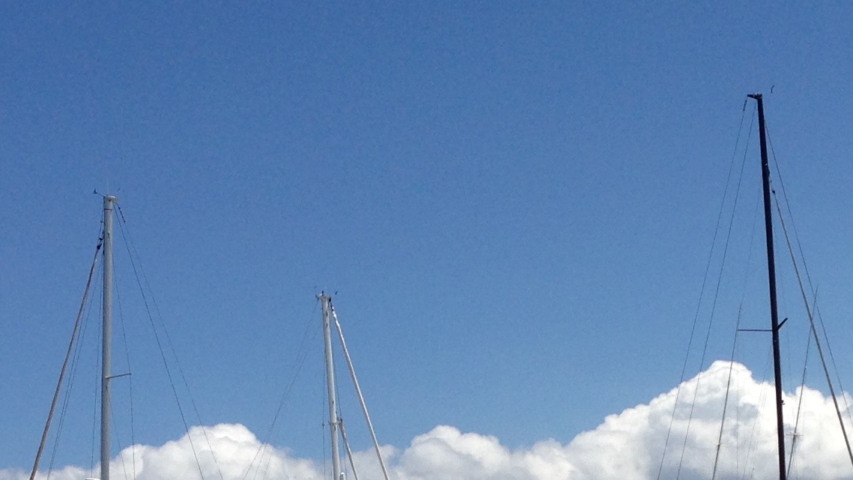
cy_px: 666
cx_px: 580
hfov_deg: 20.7
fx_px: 2330
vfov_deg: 11.4
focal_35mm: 103
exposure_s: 1/2463
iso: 50
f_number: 2.4
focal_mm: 4.13
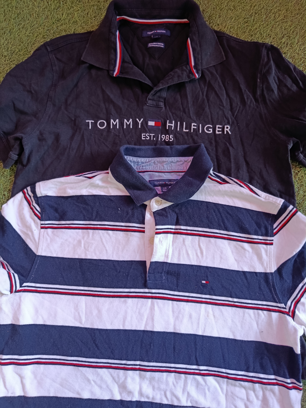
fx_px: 283
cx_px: 153
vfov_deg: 71.6
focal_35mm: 24
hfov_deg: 56.8
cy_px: 204
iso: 601
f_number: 1.7
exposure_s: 1/100
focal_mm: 5.24
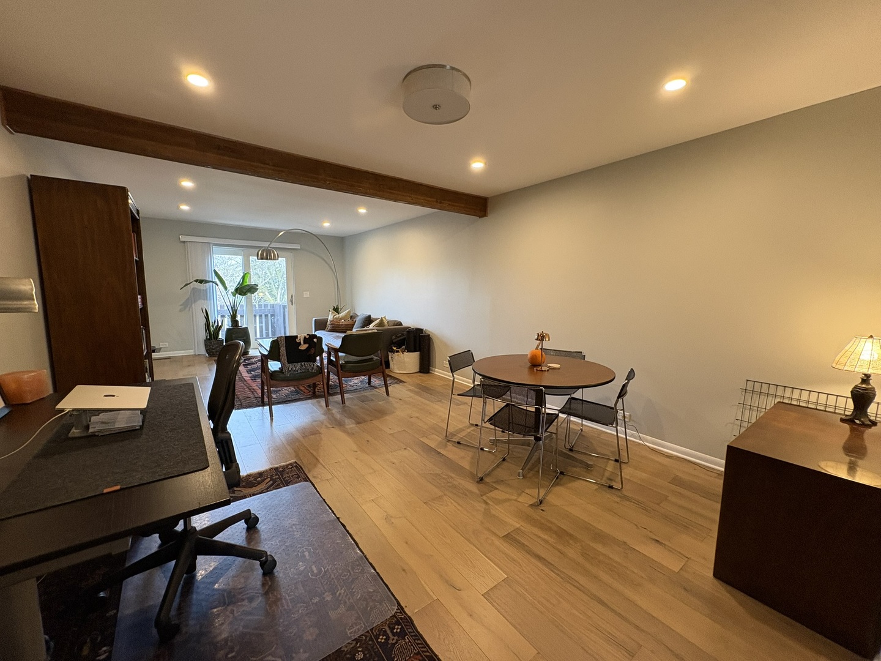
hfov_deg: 102.1
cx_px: 440
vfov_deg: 85.7
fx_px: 356
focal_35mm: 14
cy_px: 330
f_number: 2.2
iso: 320
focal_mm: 2.22
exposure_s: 1/60
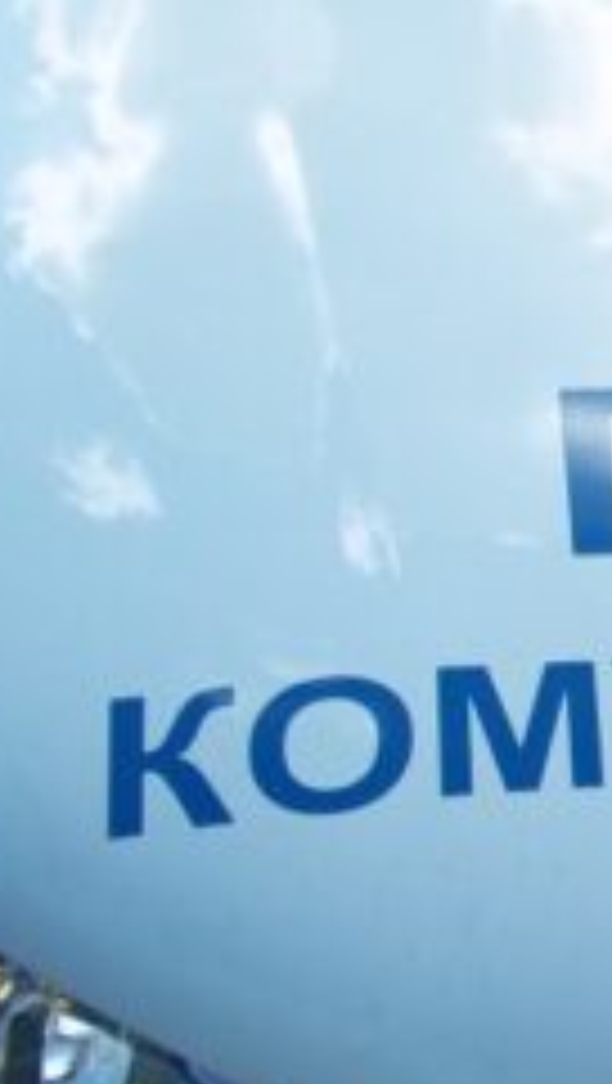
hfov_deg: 10.7
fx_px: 2993
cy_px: 567
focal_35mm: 104
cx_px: 1228
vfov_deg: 20.5
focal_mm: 6.5
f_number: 3.1
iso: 80
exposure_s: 1/500
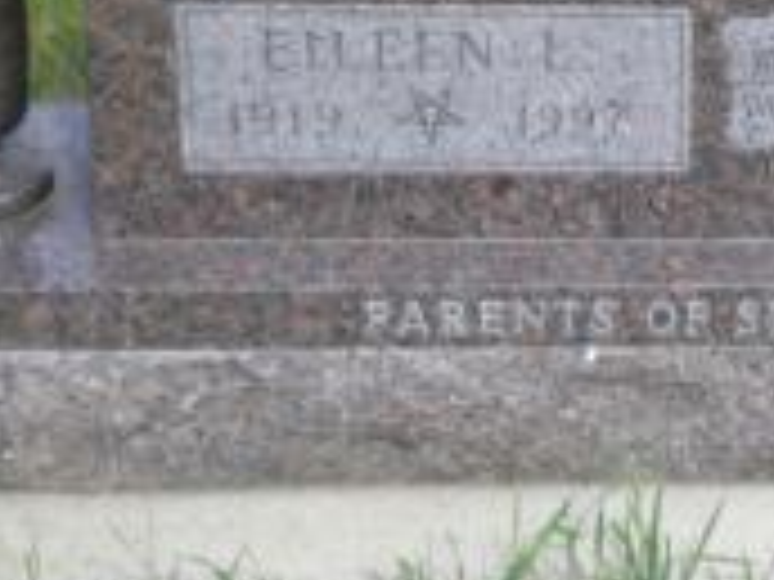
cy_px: 4
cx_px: 810
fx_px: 3265
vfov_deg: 10.1
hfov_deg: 13.3
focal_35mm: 146
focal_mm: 9.3
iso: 50
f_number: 3.9
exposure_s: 1/253
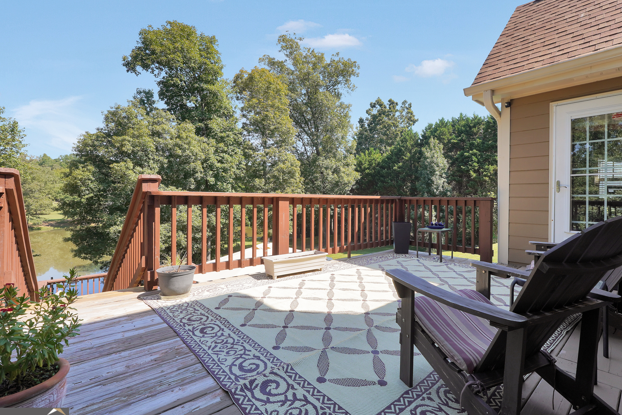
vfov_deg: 70.4
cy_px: 196
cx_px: 351
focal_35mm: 17
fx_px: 294
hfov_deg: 92.8
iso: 100
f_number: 7.1
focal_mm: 10
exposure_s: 1/160
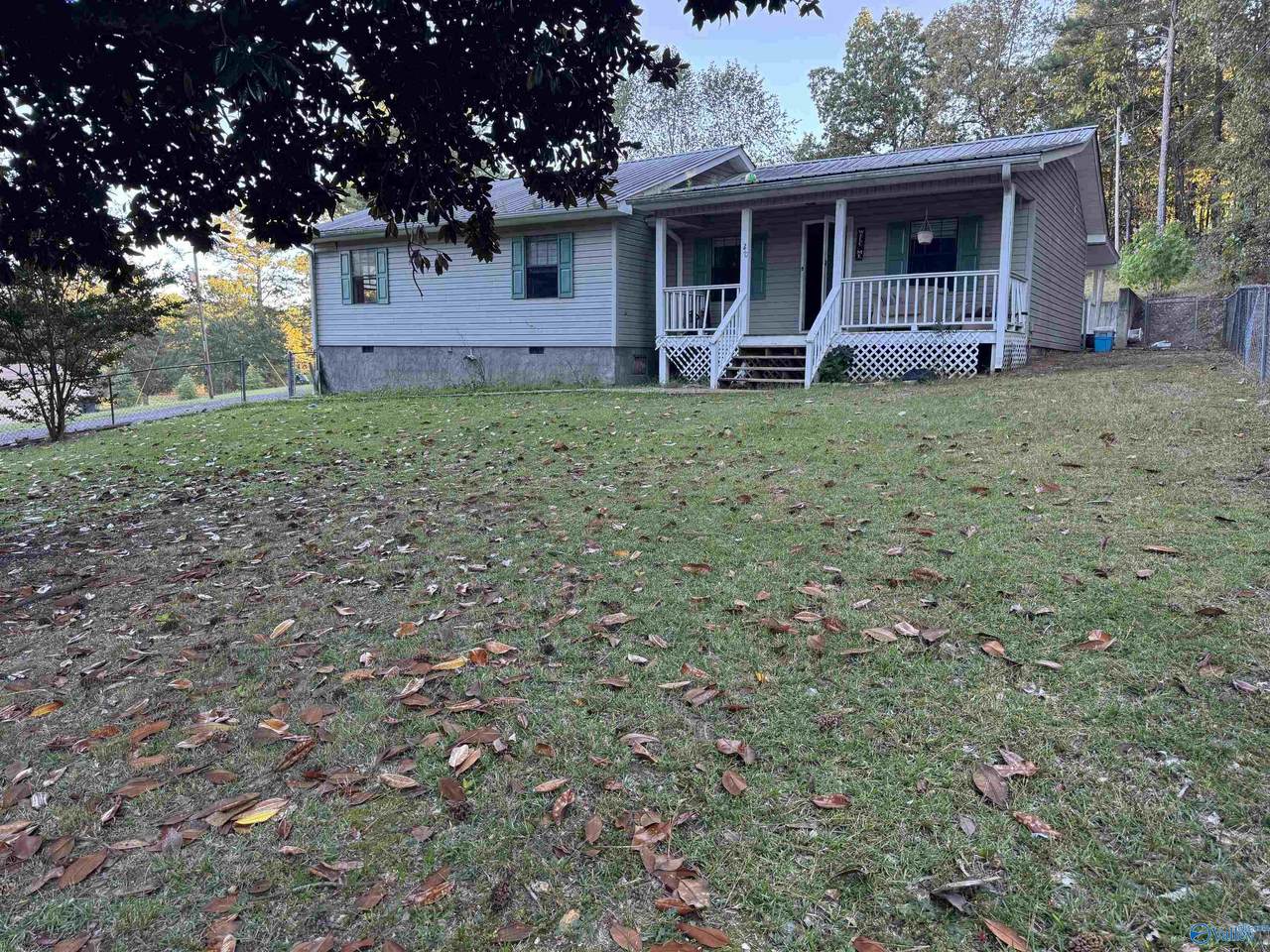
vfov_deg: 56.8
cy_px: 476
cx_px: 635
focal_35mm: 24
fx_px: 881
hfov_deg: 71.6
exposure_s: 1/121
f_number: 1.78
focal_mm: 6.76
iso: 125
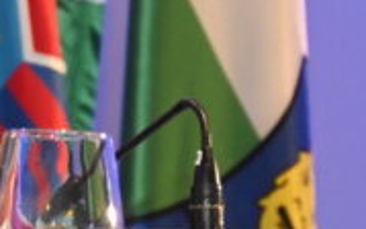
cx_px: -229
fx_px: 9020
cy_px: -71
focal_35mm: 904
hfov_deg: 2.3
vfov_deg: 1.5
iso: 6400
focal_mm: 155
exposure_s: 1/160
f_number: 6.3
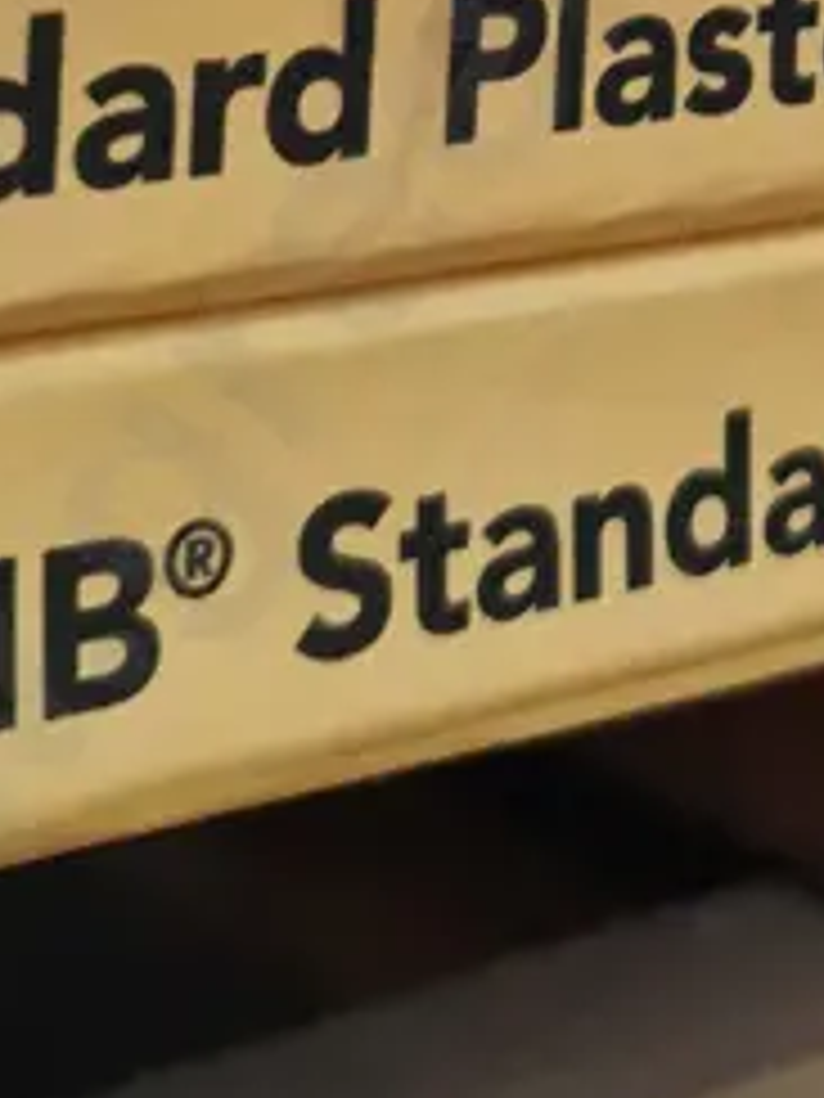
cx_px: 955
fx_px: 3333
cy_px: -558
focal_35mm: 105
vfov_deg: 16.9
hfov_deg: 13.7
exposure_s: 1/100
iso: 250
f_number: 1.8
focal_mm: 7
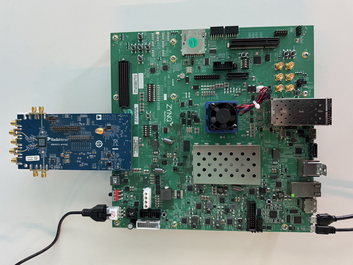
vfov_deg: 56.8
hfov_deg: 71.6
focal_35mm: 24
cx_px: 176
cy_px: 132
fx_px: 245
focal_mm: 6.76
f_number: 1.78
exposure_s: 1/60
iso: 800
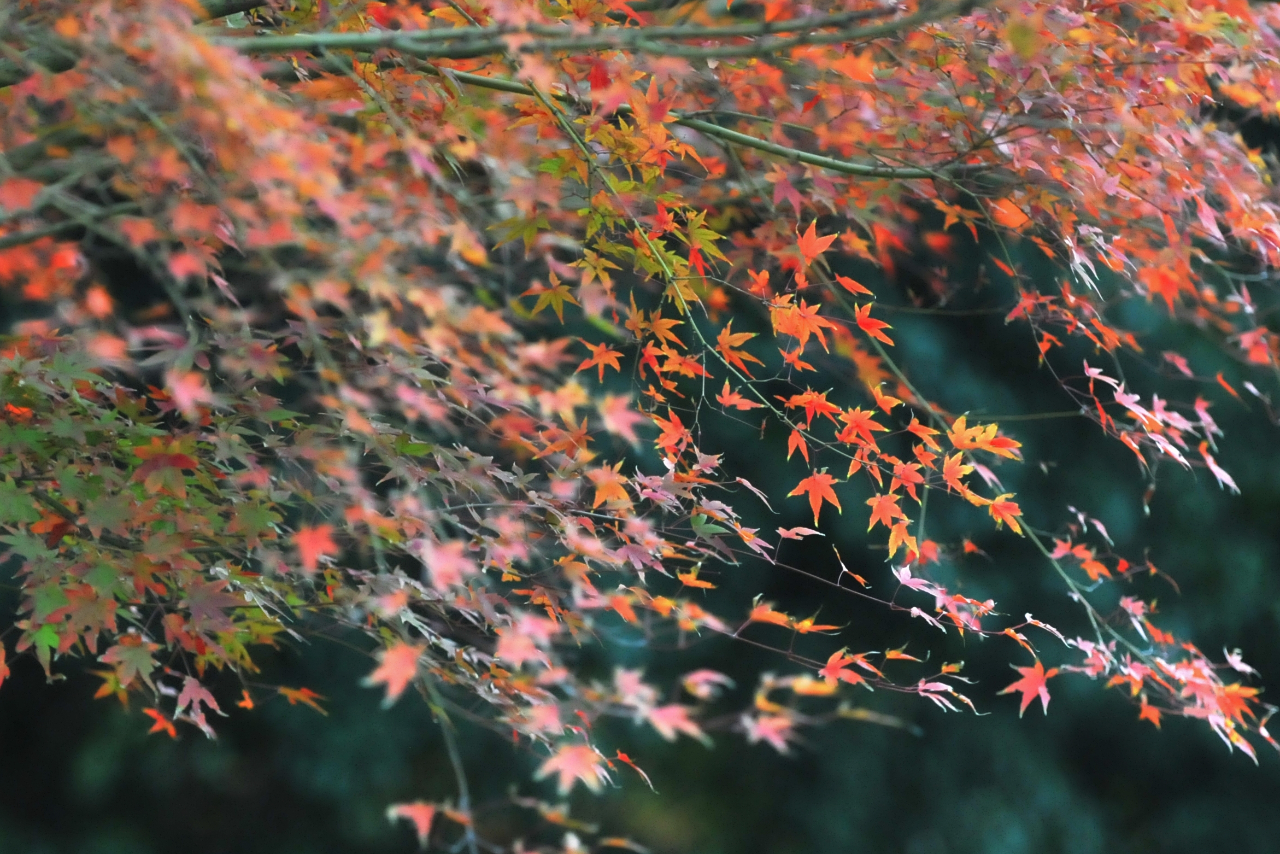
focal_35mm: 227
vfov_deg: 6.1
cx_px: 592
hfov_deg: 9.1
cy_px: 585
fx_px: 8072
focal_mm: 125
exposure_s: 1/2000
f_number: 3.2
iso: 2500
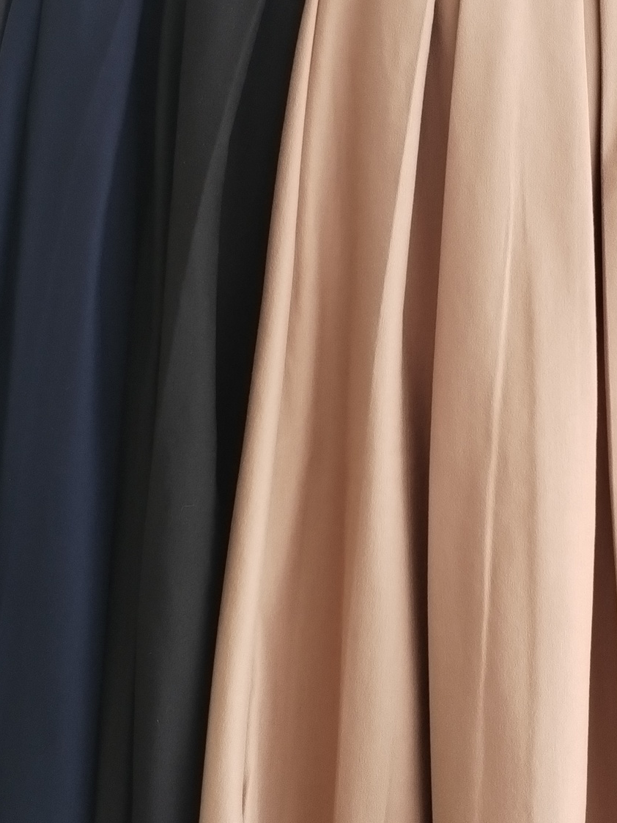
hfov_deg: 23.6
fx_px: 1474
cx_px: 393
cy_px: 403
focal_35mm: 62
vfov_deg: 31.2
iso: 208
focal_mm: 4.75
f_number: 1.8
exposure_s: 1/100
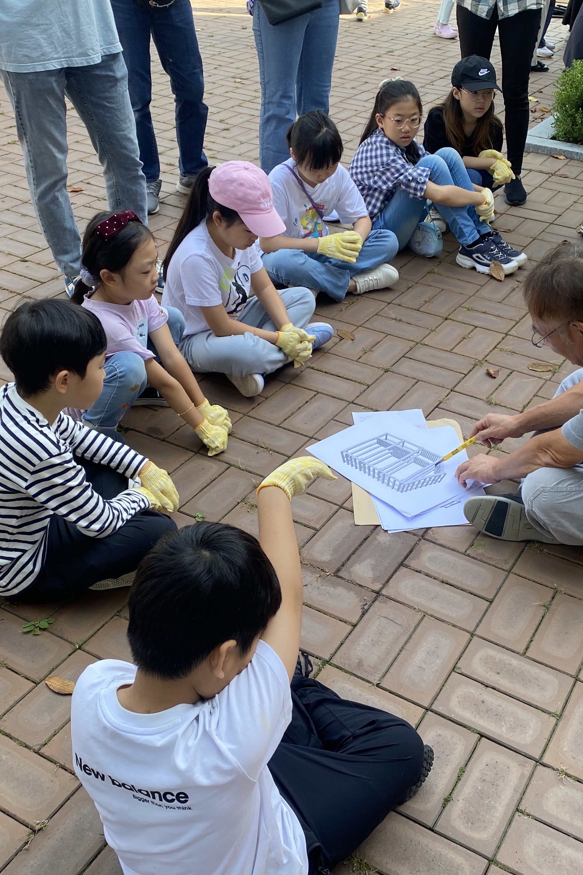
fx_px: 899
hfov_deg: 35.8
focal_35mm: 37
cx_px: 349
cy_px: 433
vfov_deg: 51.9
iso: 32
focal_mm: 4.25
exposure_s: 1/188
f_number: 1.8
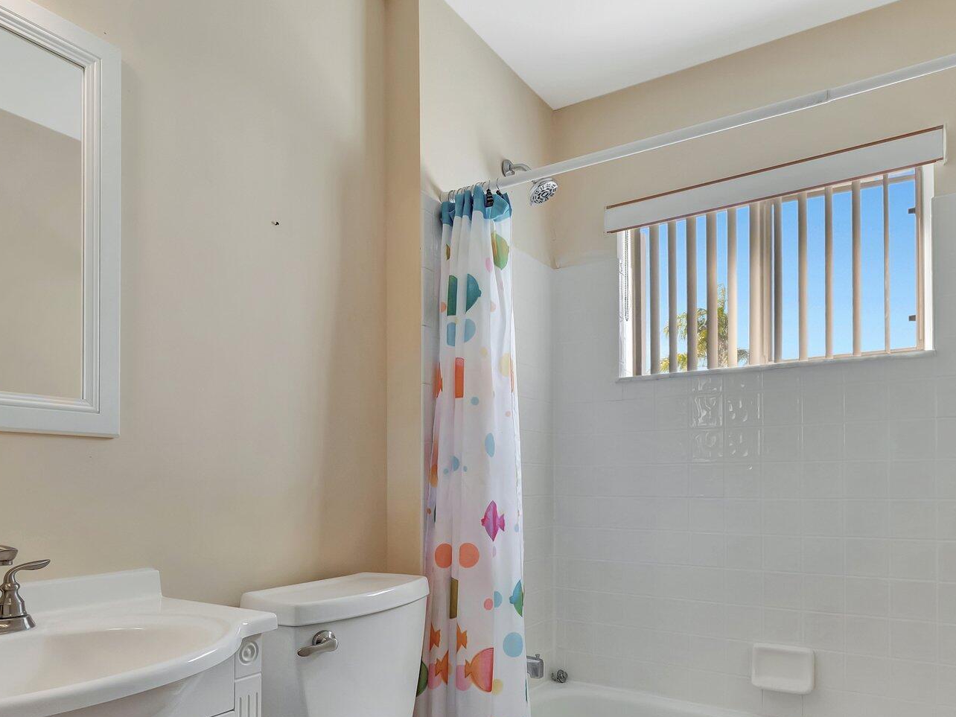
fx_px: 635
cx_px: 479
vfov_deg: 57.2
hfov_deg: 73.9
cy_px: 495
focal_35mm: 23
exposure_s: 1/80
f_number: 8
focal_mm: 10
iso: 1000
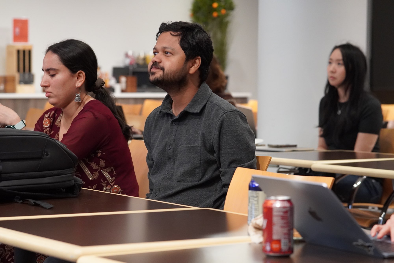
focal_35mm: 112
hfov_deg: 18.2
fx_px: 1231
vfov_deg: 12.2
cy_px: 132
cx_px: 197
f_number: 4
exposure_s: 1/160
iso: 3200
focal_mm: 75
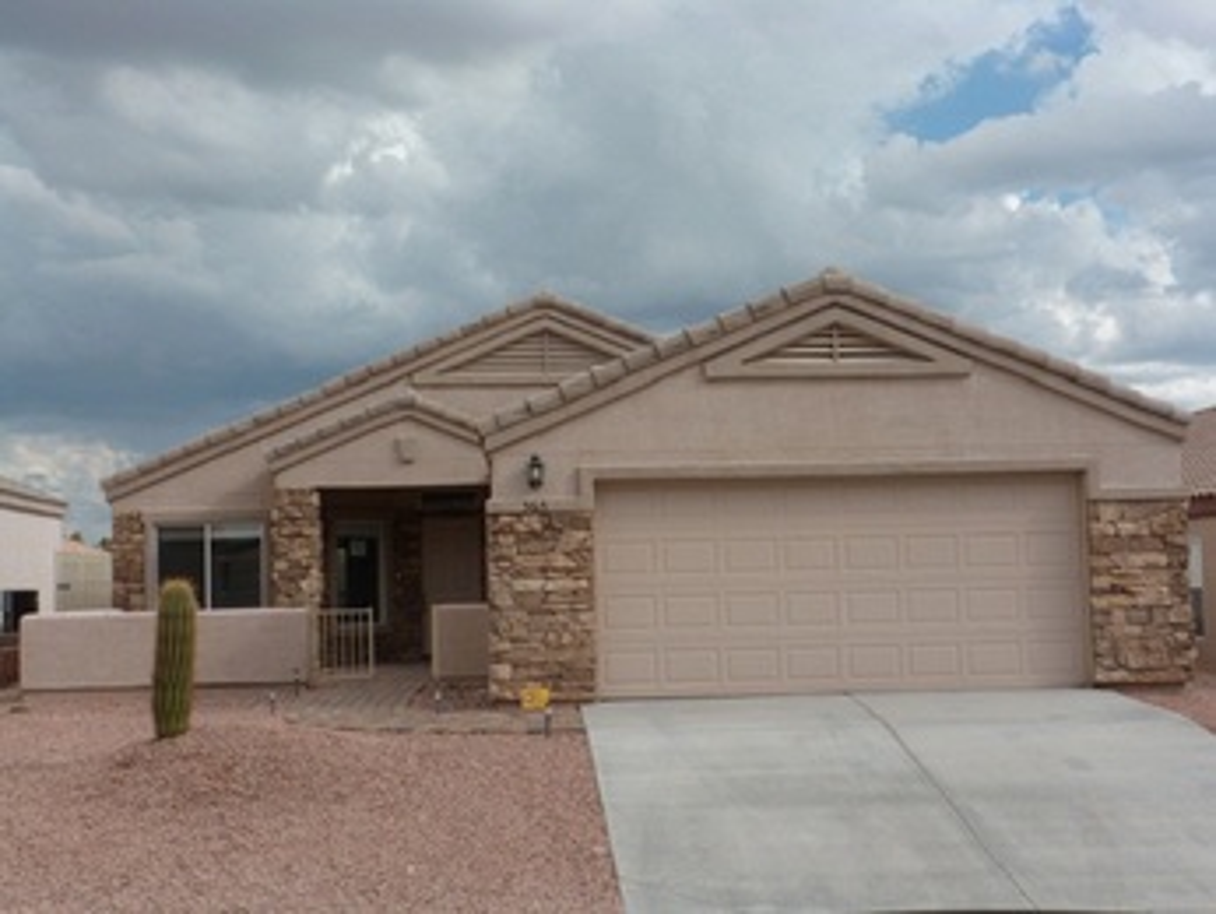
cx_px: 608
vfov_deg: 32.2
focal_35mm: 45
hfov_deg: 42.0
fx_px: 1582
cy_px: 457
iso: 100
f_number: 5
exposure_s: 1/400
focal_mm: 8
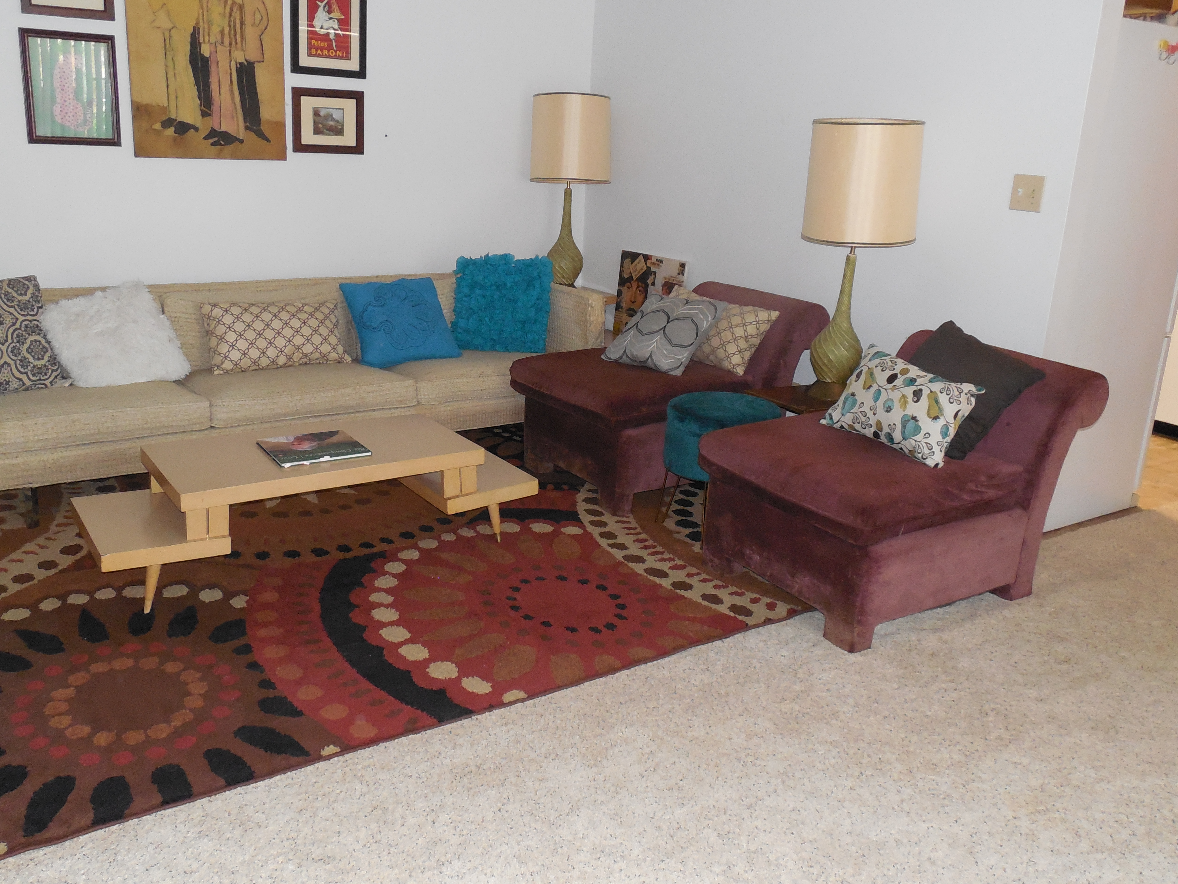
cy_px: 441
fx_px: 1021
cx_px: 562
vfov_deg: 46.8
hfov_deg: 59.9
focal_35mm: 30
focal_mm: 4.5
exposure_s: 1/25
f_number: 3.3
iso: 400
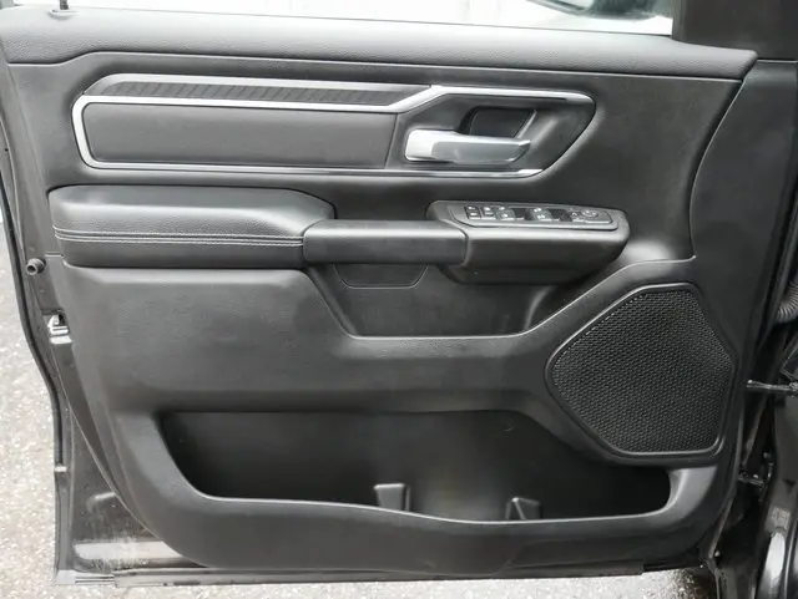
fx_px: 738
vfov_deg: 44.2
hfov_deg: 56.8
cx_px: 399
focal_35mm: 32
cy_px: 300
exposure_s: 1/50
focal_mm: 16
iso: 2500
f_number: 5
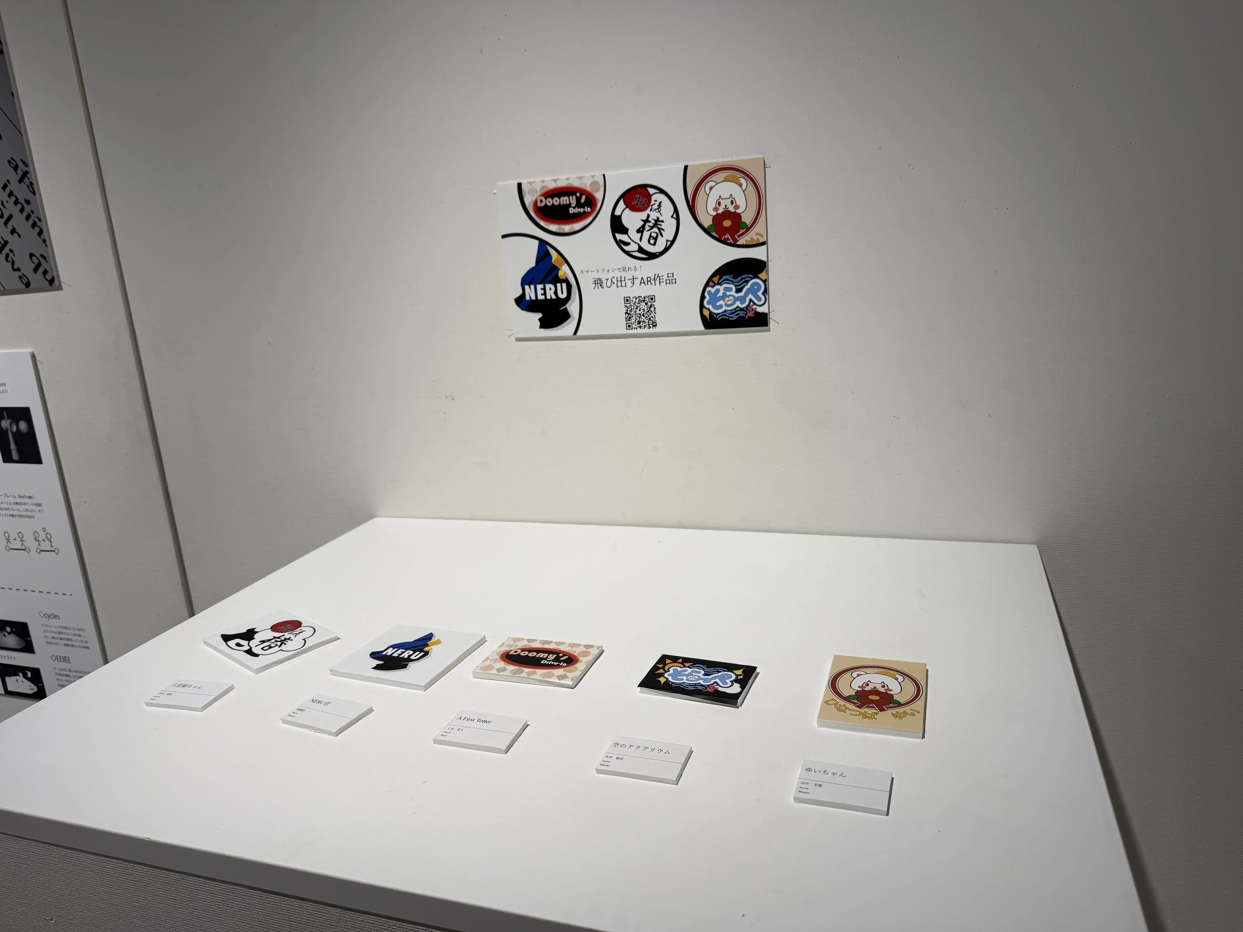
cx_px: 622
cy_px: 466
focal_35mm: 24
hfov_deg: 71.6
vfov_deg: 56.8
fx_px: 862
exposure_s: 1/488
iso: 80
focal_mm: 6.76
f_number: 1.78
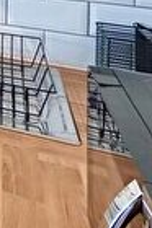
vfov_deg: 23.2
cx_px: -294
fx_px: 463
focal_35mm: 73
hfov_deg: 11.5
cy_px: -100
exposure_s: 1/100
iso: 160
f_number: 2.2
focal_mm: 2.22
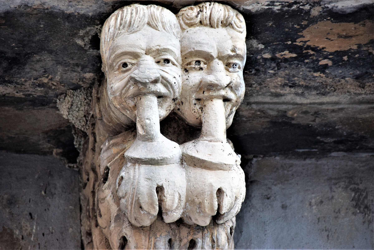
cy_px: 125
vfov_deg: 4.6
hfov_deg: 6.9
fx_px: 3116
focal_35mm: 300
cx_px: 187
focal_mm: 200
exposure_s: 1/250
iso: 800
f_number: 5.6
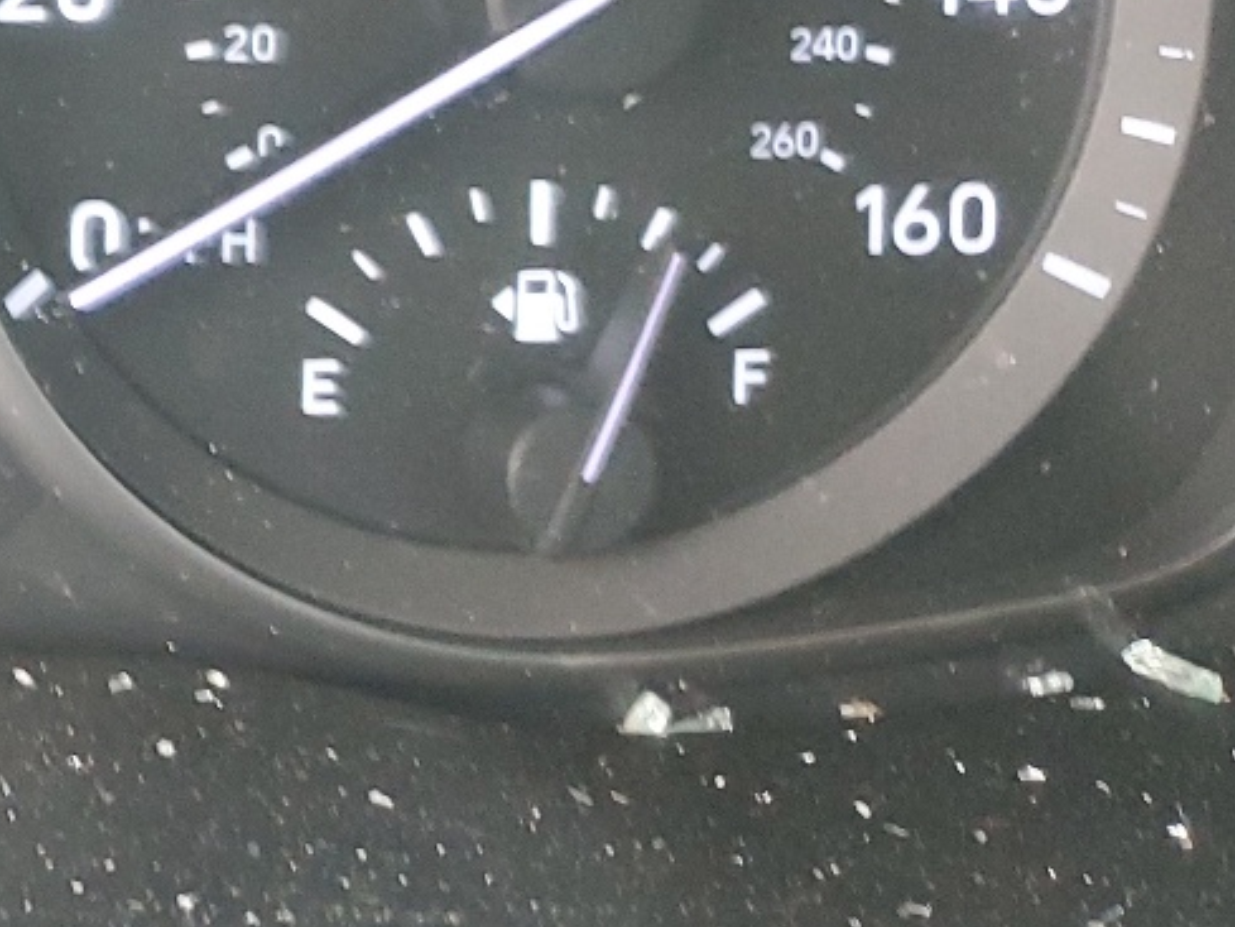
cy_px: -210
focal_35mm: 85
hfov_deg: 19.4
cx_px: -727
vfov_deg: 16.6
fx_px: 3033
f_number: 1.5
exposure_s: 1/60.2
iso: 243
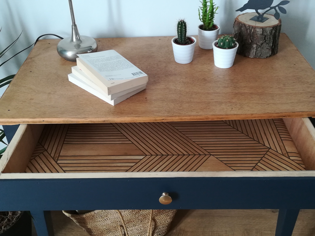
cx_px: 158
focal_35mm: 37
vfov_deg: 38.7
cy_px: 118
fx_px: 337
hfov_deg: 50.1
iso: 160
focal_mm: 3.83
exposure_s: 1/30
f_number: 2.2
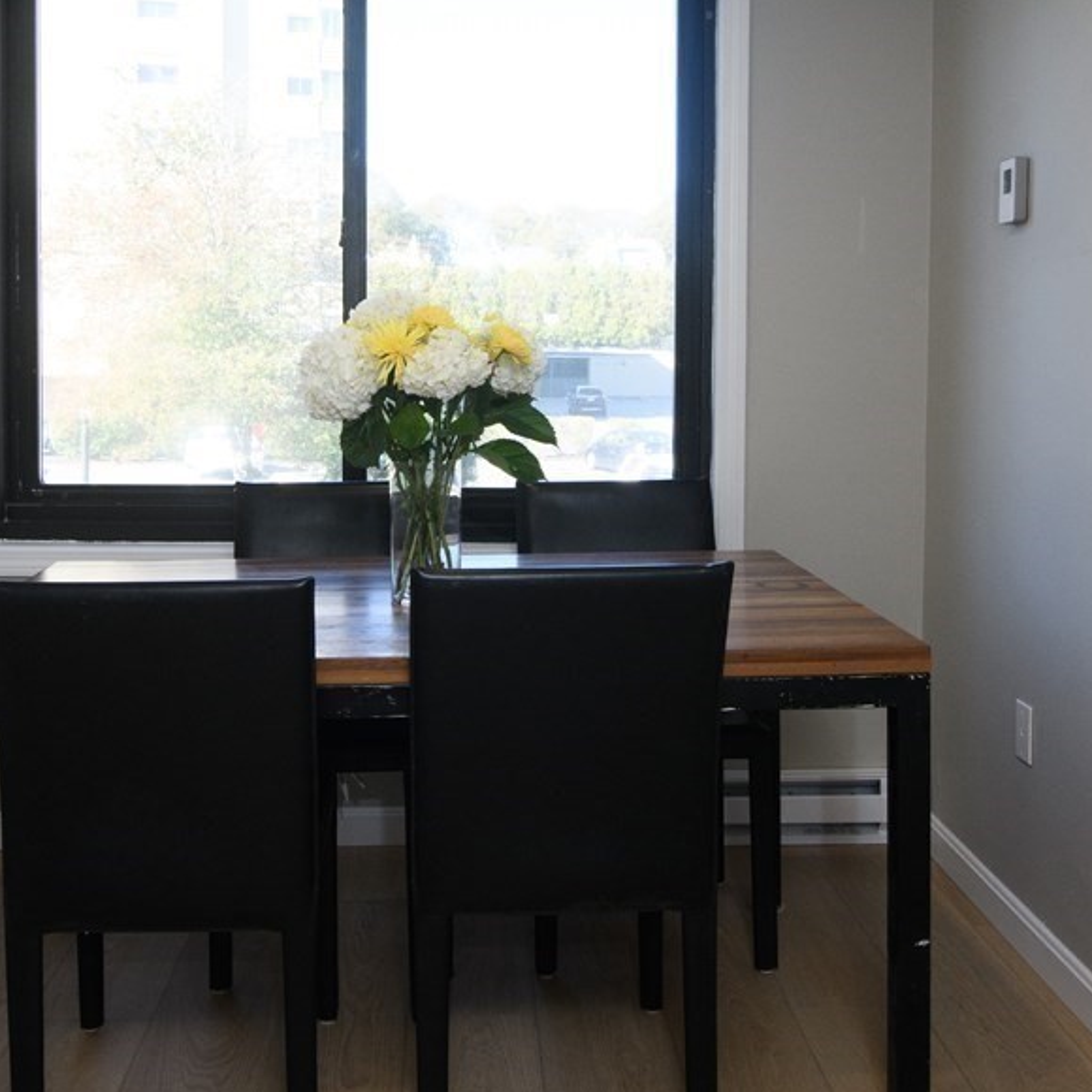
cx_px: 474
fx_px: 1285
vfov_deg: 45.5
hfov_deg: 45.9
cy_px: 378
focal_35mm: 36
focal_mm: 16
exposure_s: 1/100
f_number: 10
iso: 1250
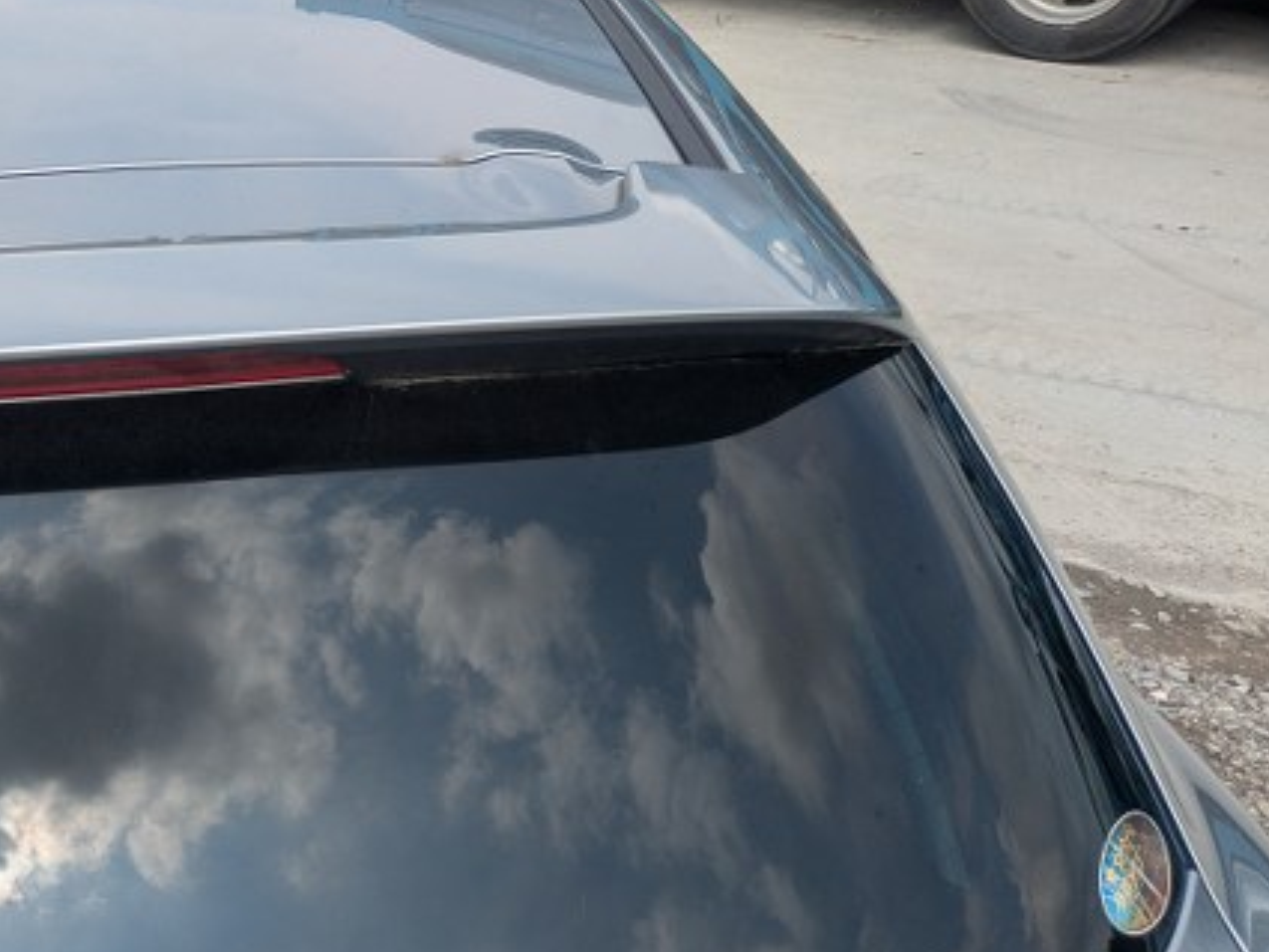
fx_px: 1723
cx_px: 133
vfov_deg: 30.9
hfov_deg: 37.8
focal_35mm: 47
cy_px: 477
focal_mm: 5.43
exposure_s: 1/1869
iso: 57
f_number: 1.89
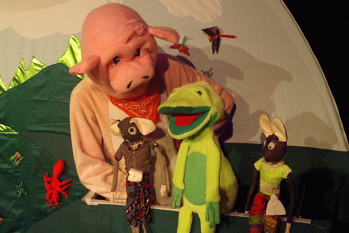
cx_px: 174
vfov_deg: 27.5
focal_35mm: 49
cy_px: 116
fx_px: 475
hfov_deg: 40.3
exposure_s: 1/400
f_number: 6.3
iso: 6400
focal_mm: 32.5
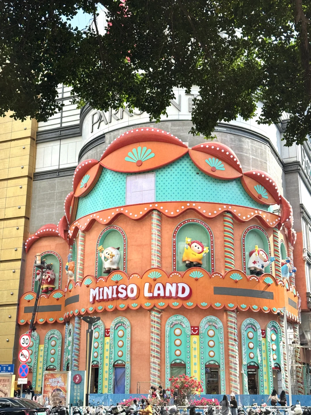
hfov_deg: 30.3
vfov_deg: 39.7
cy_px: 208
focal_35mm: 48
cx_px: 156
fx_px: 575
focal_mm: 6.76
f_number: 1.78
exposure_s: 1/1984
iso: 64
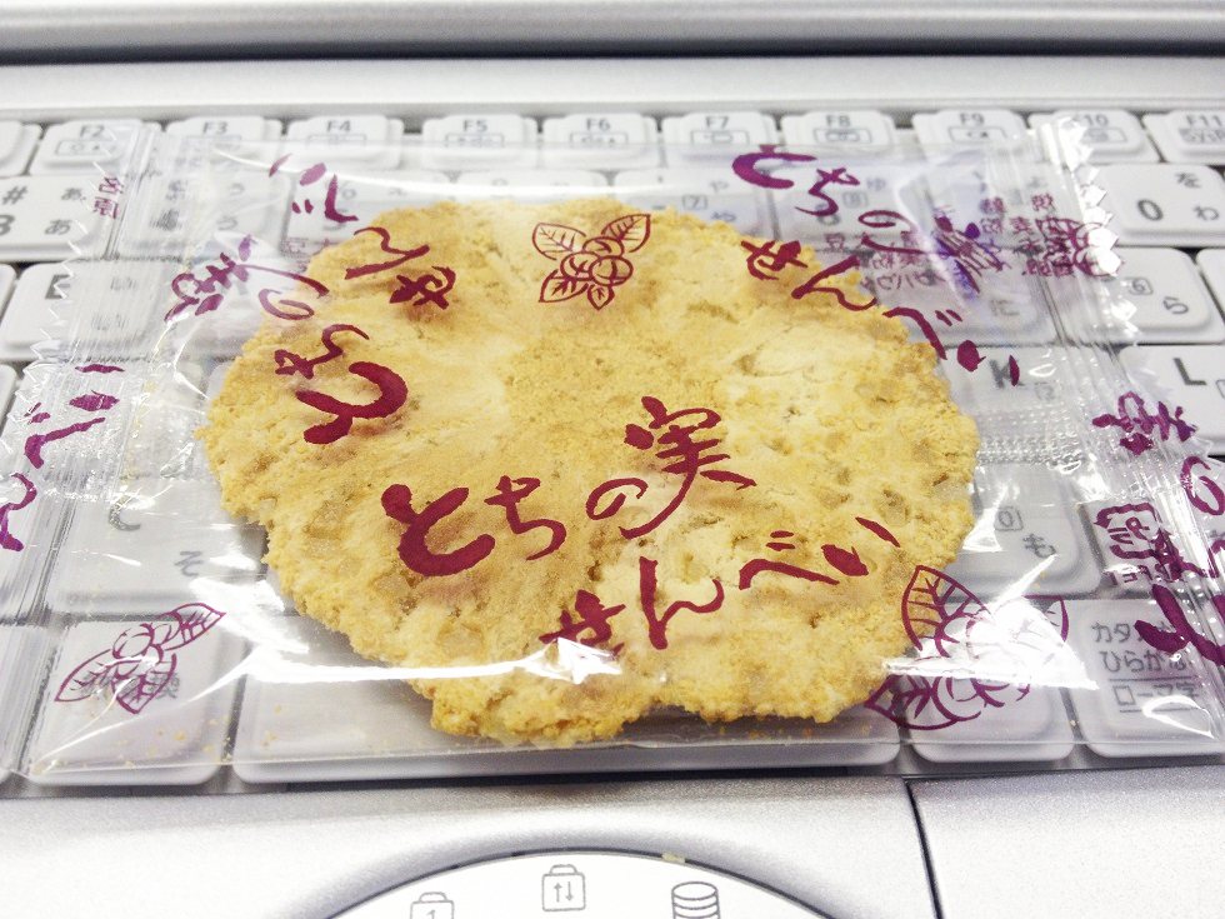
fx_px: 1239
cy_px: 460
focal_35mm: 35
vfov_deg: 40.7
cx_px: 612
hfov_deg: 52.6
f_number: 2.4
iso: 50
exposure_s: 1/30
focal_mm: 4.28
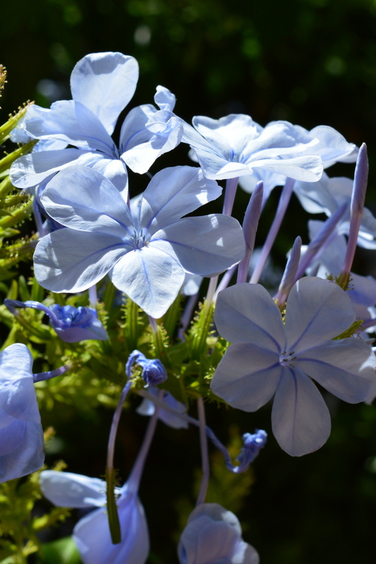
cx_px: 167
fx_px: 1249
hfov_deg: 17.1
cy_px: 284
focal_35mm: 80
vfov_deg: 25.4
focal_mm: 35
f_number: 11
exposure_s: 1/500
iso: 320
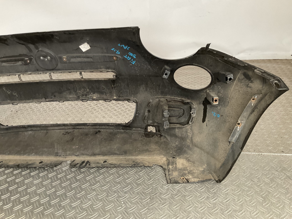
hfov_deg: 61.7
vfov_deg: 48.2
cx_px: 146
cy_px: 110
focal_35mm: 29
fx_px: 245
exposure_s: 1/50
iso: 80
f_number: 1.8
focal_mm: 3
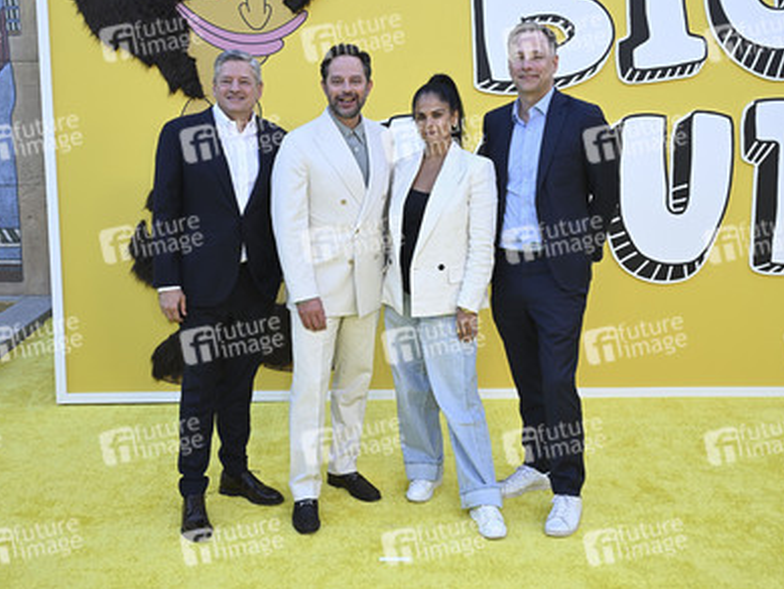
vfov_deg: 36.8
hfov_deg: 47.8
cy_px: 290
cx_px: 380
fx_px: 884
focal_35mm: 39
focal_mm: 35
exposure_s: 1/200
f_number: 7.1
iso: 640
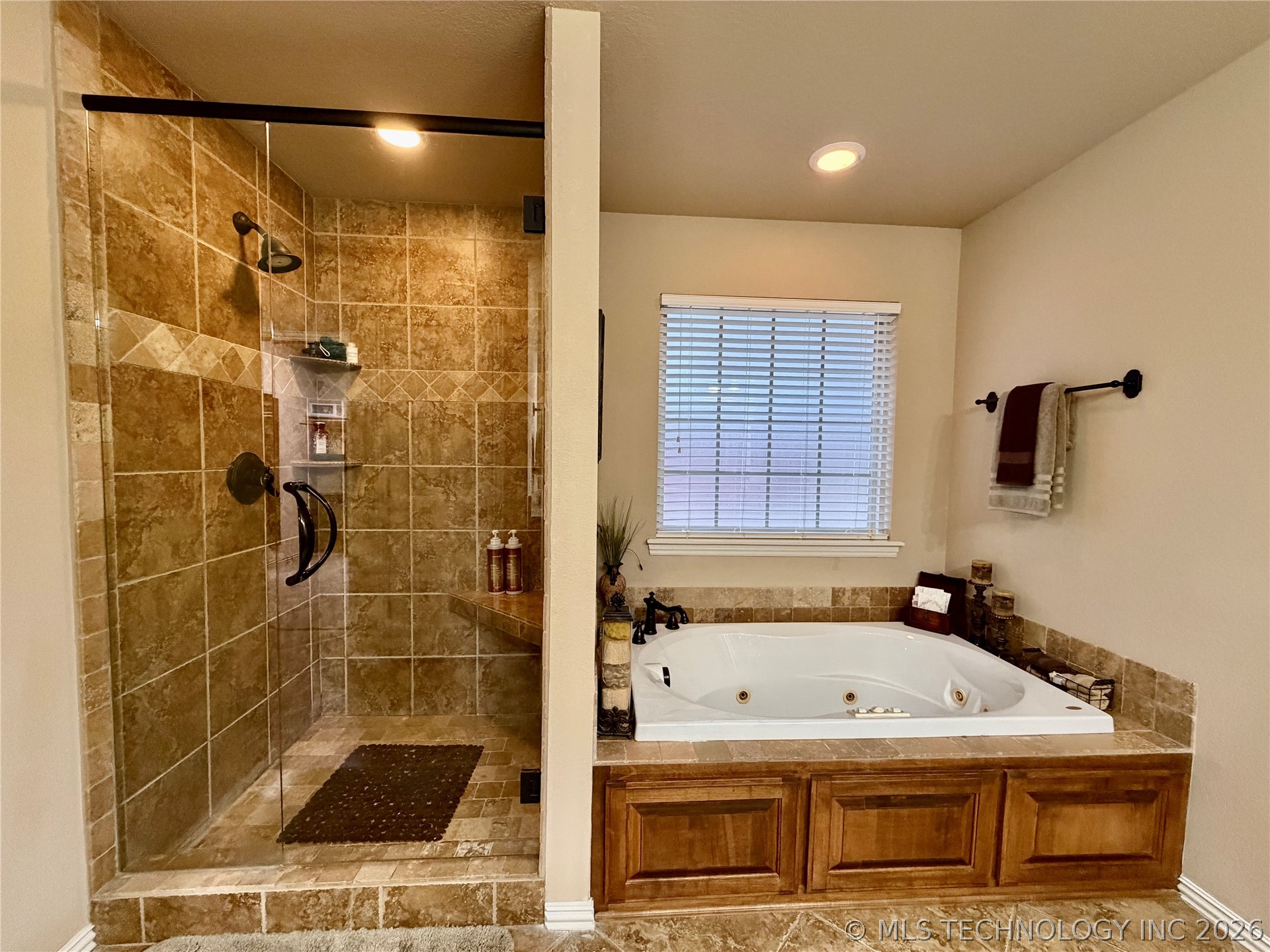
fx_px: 514
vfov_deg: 85.7
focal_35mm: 14
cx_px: 635
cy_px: 476
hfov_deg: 102.1
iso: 500
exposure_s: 1/60
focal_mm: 2.22
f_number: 2.2
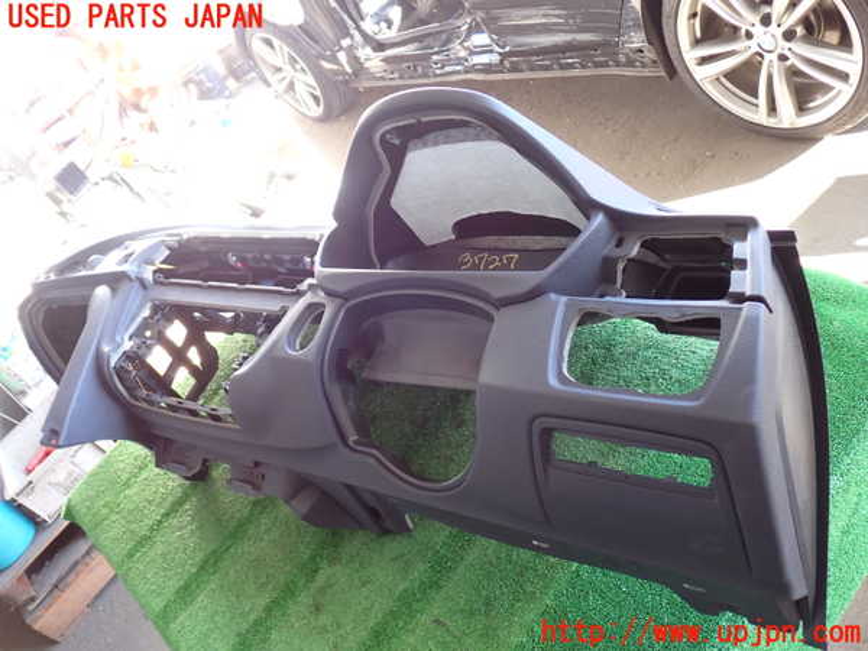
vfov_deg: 44.2
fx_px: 802
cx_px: 434
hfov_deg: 56.8
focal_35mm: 32
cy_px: 326
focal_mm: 5.79
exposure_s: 1/40
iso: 200
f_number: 2.4
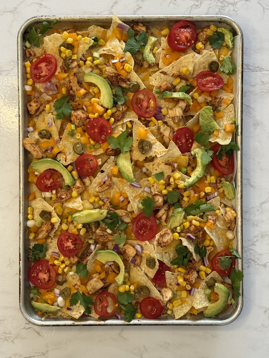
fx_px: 497
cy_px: 179
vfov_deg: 39.7
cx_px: 134
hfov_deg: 30.3
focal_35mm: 48
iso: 125
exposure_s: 1/60
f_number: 1.78
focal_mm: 6.76
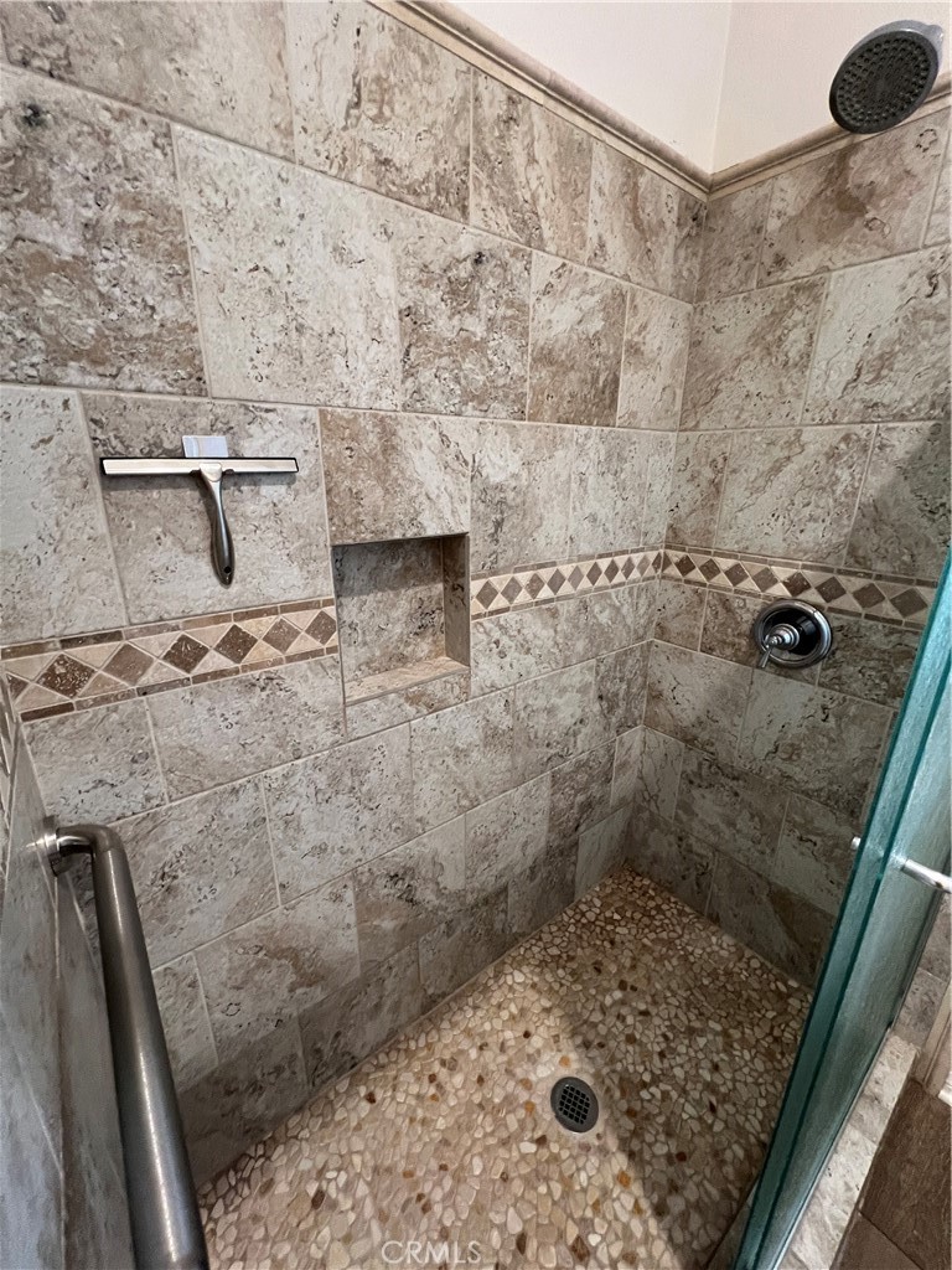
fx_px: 477
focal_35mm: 13
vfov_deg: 106.2
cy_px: 635
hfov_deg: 89.9
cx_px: 476
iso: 320
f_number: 1.8
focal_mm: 1.57
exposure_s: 1/60
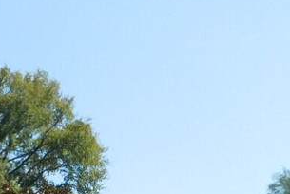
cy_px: 245
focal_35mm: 157
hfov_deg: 13.1
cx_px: 138
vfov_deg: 8.6
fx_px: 1266
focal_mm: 6.3
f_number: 3.5
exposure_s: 1/800
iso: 125
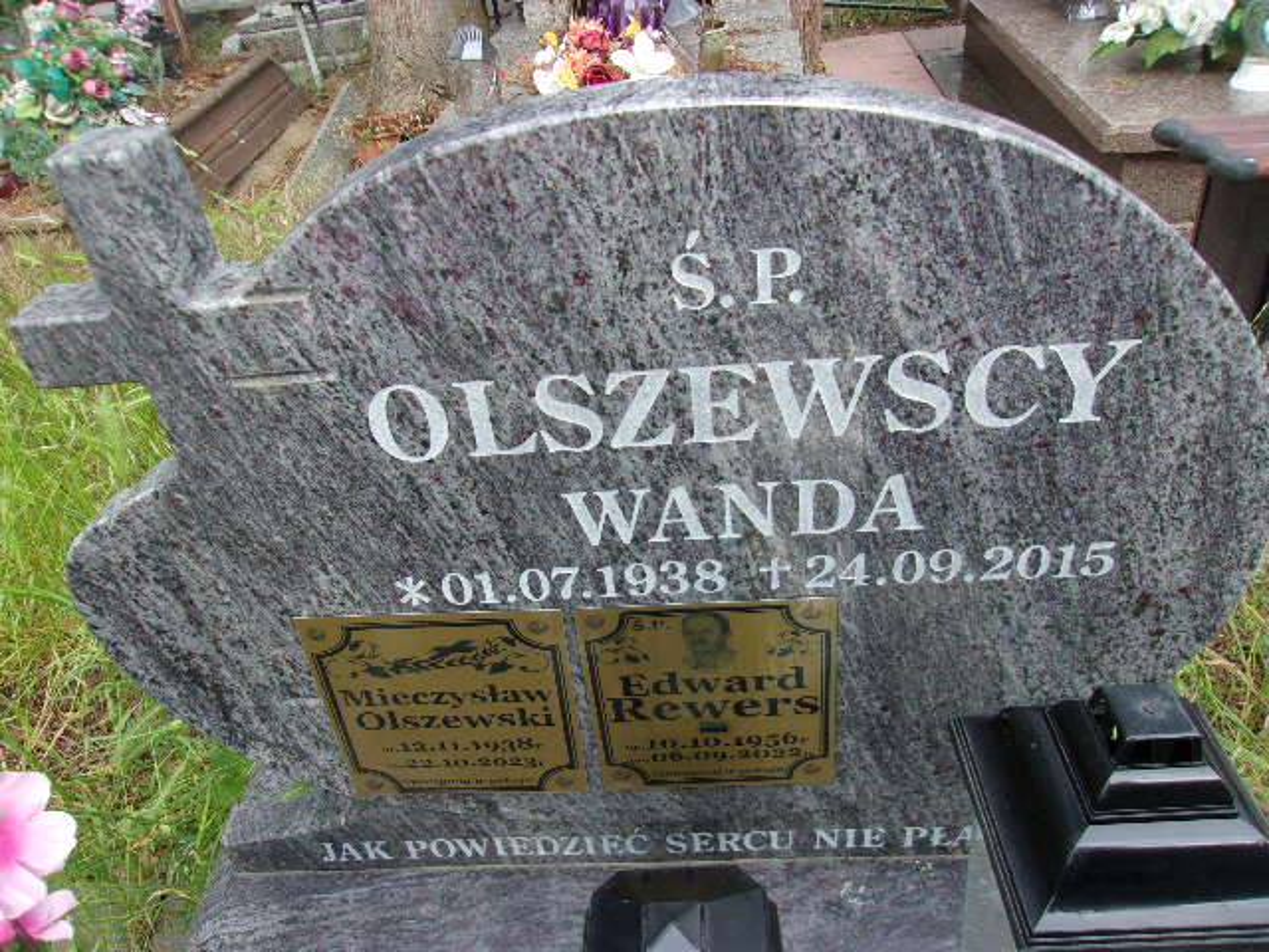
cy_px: 476
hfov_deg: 65.3
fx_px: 990
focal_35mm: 27
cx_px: 634
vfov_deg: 51.4
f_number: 3
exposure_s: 1/200
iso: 80
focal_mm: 4.9
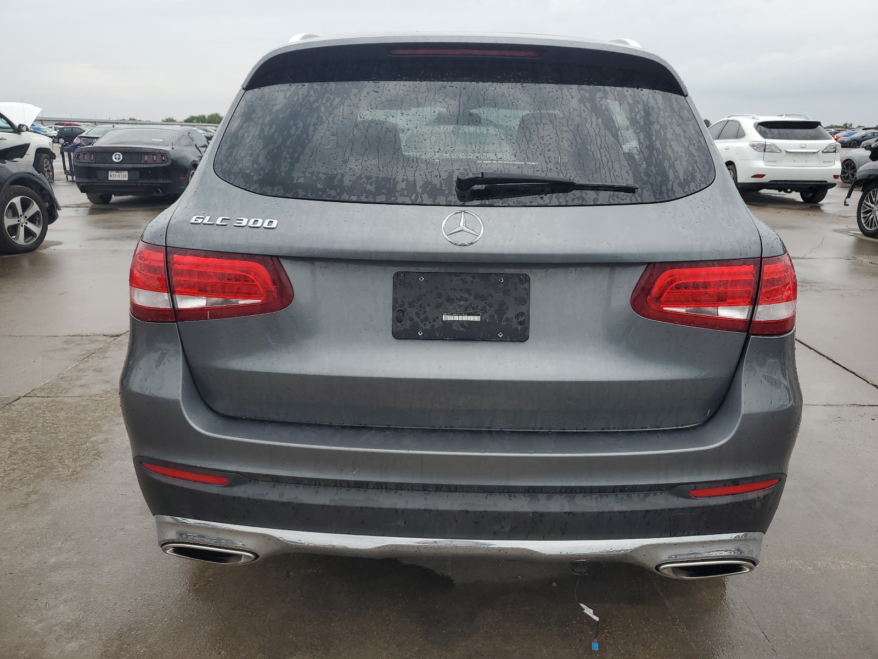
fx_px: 659
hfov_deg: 67.3
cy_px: 330
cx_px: 439
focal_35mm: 26
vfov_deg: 53.1
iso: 50
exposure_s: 1/714
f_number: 1.5
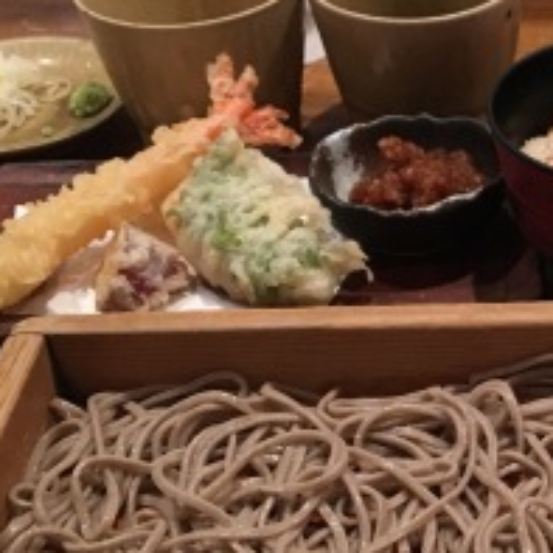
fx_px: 1410
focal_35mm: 78
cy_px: 345
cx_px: 609
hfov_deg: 21.1
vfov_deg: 22.1
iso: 200
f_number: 2.2
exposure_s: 1/15
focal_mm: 4.15
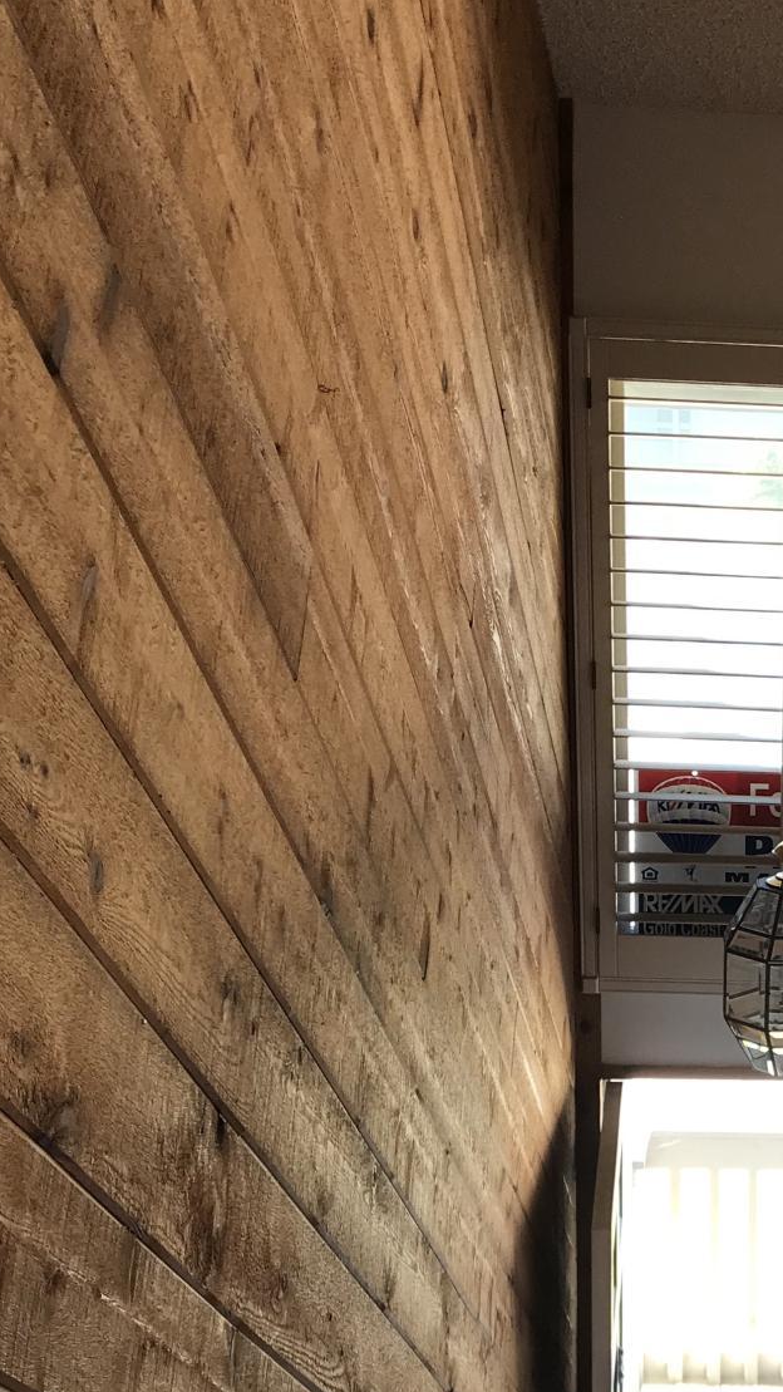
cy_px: 1052
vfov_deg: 36.9
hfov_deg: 20.7
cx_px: 881
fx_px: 2030
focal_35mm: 55
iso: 25
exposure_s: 1/40
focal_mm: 3.99
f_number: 1.8
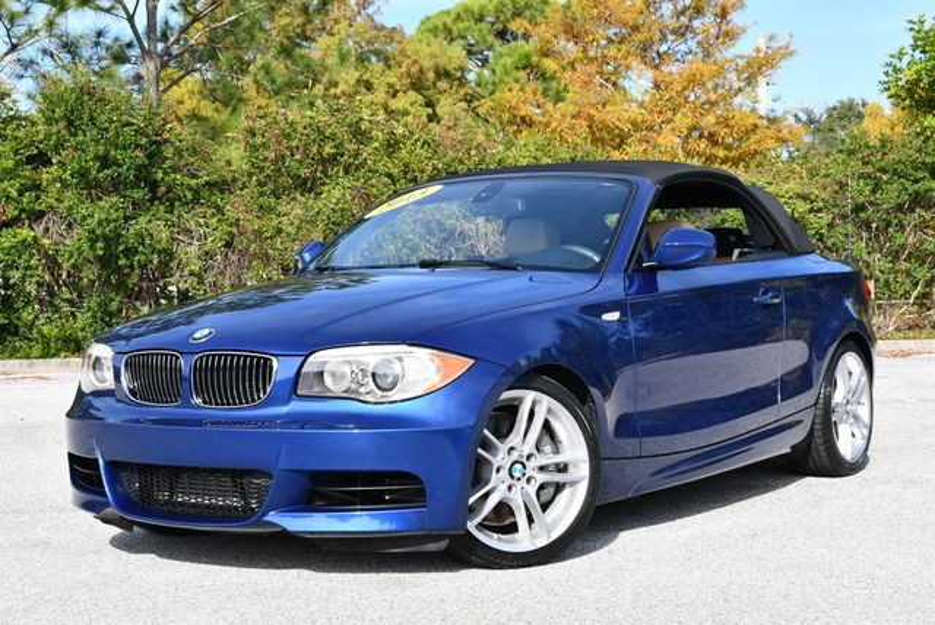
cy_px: 312
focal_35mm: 62
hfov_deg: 32.4
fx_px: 1612
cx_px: 468
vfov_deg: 22.0
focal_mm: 31
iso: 160
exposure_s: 1/250
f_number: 8
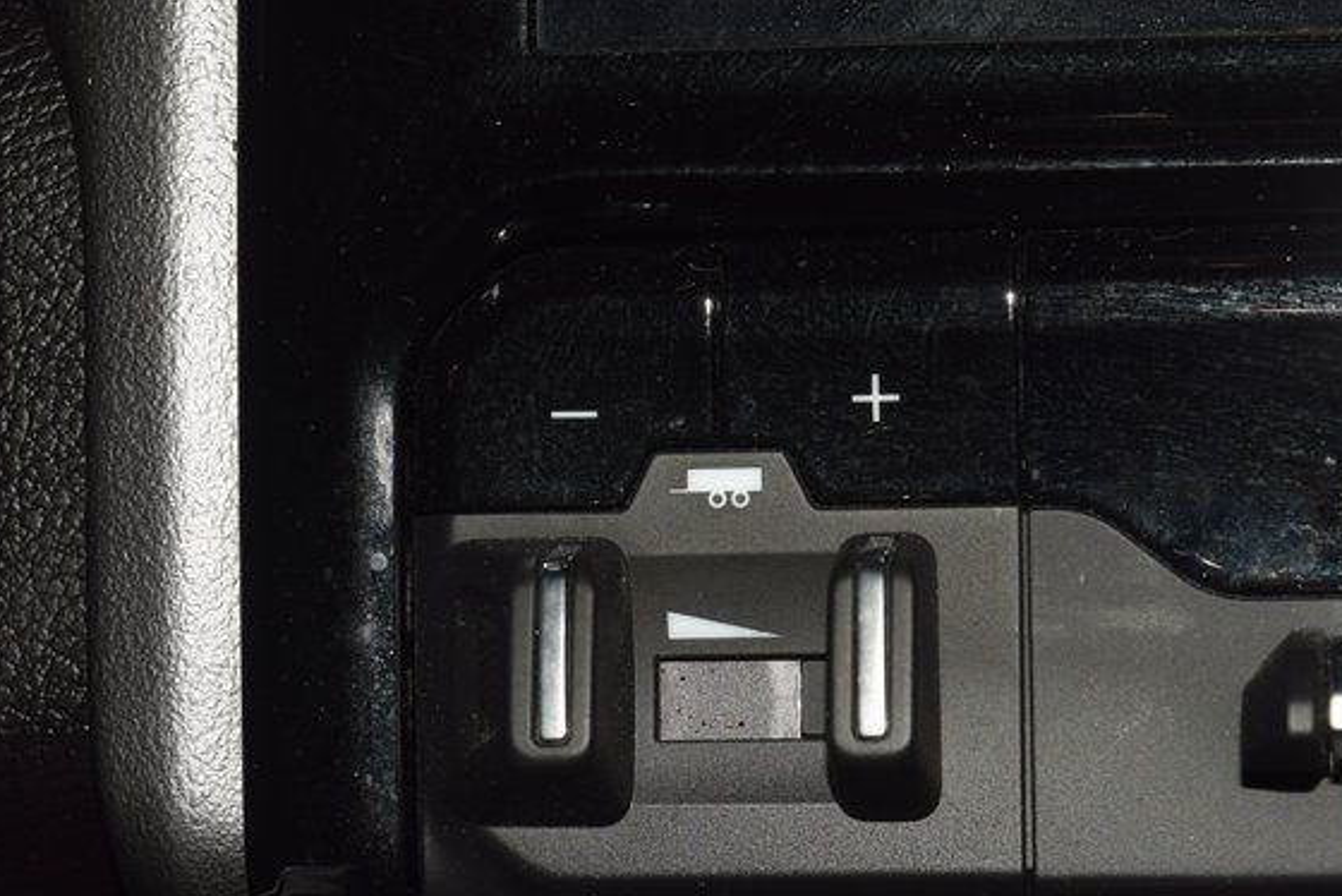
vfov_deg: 7.2
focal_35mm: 192
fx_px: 7161
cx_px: 714
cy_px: 564
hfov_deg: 10.7
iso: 100
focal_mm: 70
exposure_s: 1/125
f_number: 8
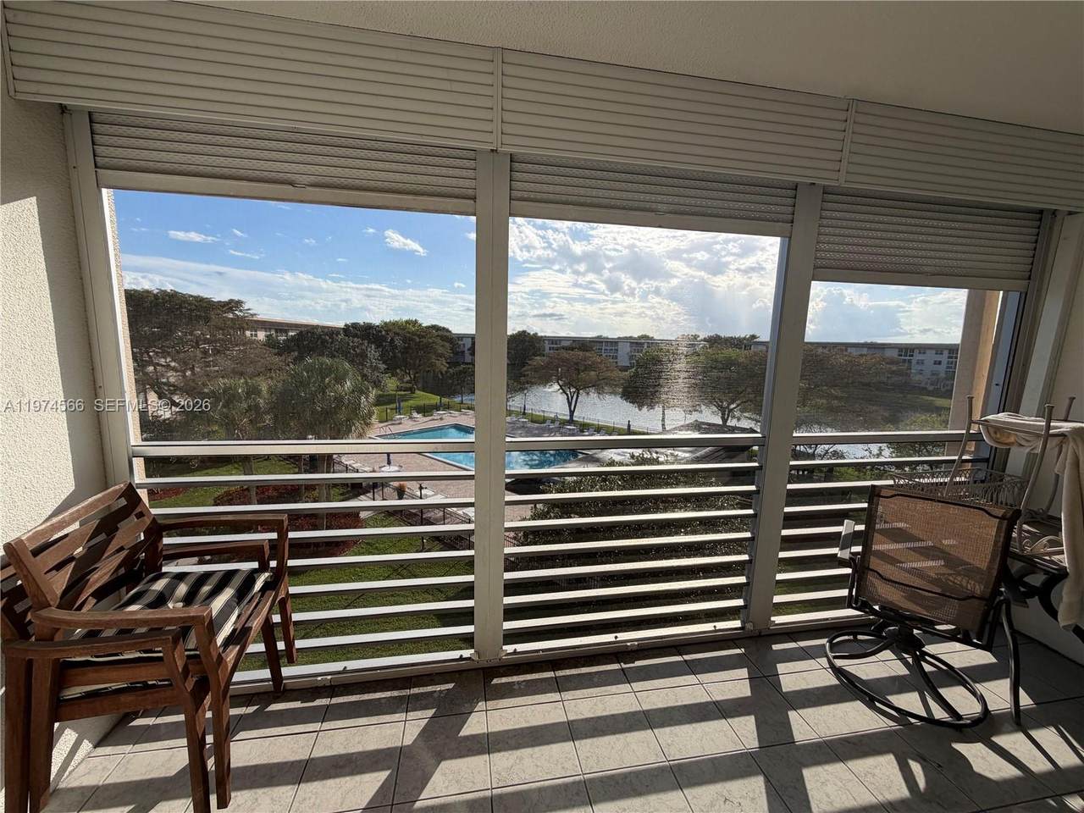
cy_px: 406
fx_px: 438
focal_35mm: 14
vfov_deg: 85.7
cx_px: 542
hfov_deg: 102.1
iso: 20
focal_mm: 2.22
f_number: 2.2
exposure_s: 1/789
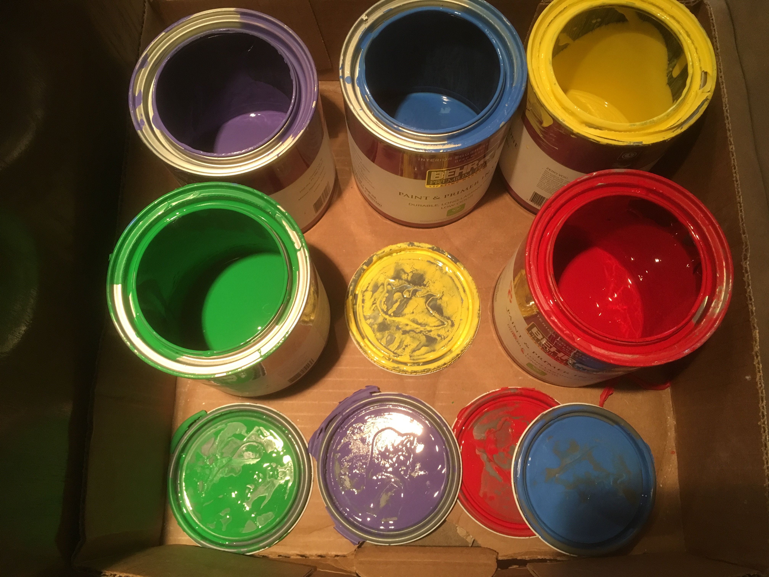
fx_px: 644
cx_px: 384
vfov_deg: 48.2
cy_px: 288
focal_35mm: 29
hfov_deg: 61.7
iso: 100
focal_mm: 4.15
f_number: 2.2
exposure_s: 1/30
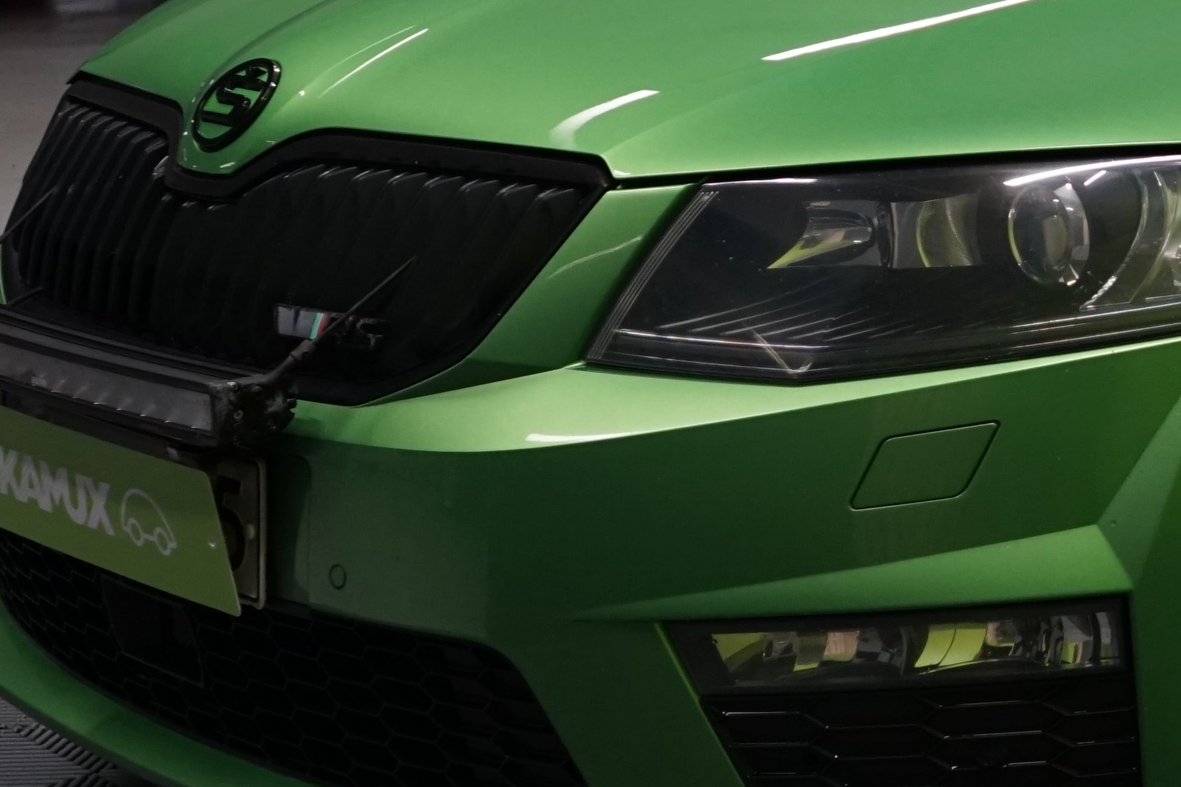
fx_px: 2953
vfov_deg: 15.1
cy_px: 220
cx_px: 1368
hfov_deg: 21.2
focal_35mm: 90
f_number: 4
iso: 1000
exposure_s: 1/50
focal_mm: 29
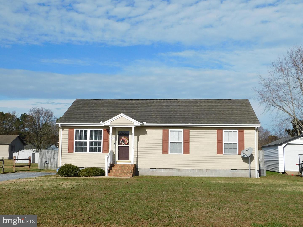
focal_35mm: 45
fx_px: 394
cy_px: 114
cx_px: 152
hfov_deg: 42.1
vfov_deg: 32.2
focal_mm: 8
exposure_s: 1/500
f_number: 7.4
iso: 125
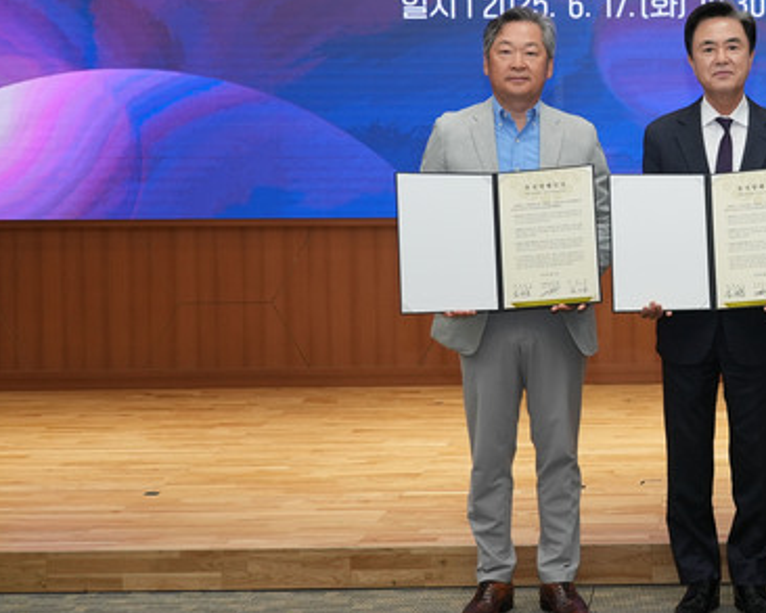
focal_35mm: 61
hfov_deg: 29.4
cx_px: 724
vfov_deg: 24.8
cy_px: 180
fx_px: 1383
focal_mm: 34
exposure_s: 1/200
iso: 800
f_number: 4
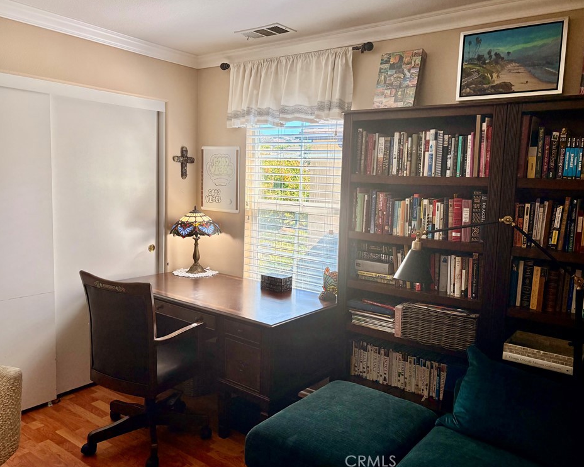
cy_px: 228
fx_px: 484
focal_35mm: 28
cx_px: 300
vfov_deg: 51.5
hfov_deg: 62.2
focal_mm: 5.96
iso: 125
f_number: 1.6
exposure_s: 1/241
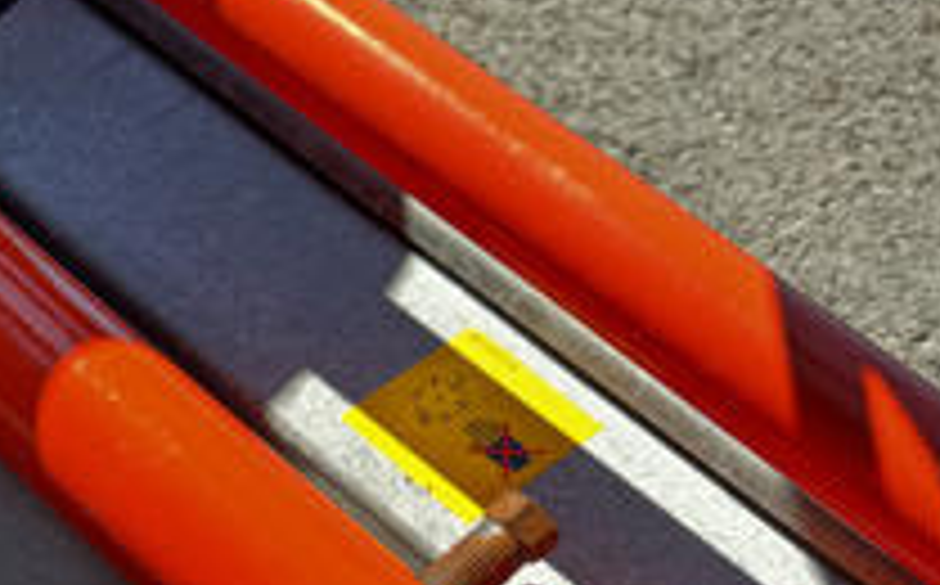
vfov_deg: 15.6
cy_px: 832
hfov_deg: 23.5
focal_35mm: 78
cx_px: -270
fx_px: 1996
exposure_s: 1/425
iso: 80
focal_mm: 6.76
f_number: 1.78
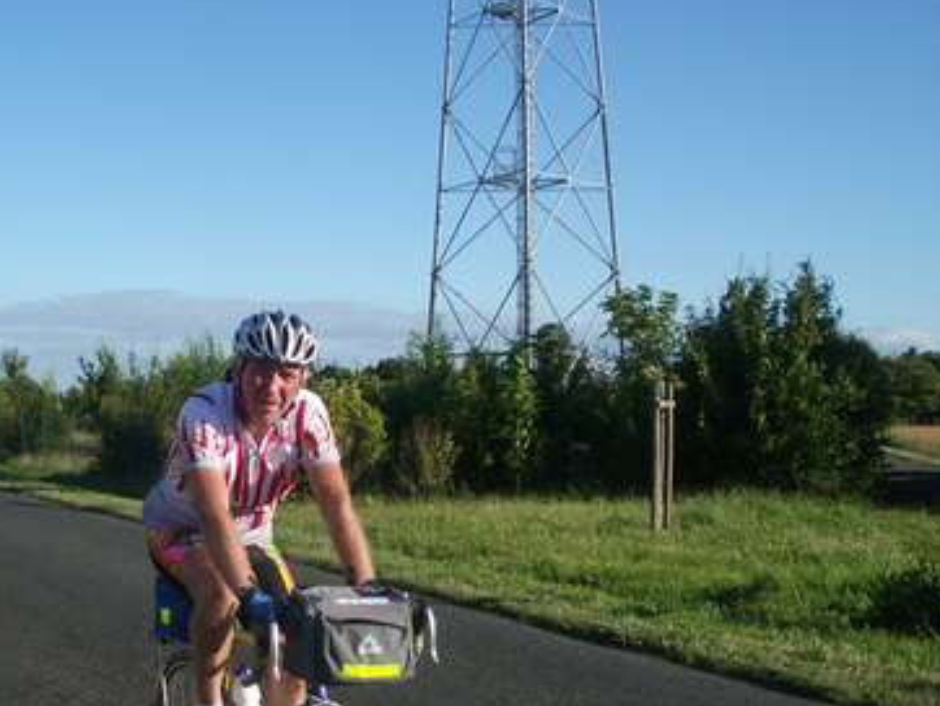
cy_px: 483
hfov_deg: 32.7
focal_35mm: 58
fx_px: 1576
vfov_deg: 25.1
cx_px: 257
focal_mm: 5.8
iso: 100
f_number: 4.3
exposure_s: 1/640
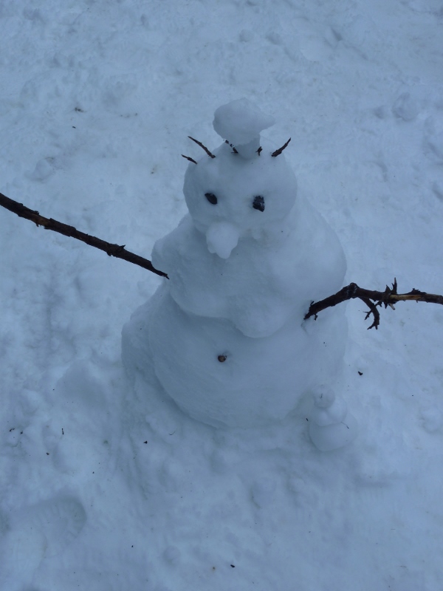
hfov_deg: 32.2
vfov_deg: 42.1
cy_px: 296
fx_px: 768
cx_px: 222
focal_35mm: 45
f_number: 4.2
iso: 80
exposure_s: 1/50
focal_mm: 8.1
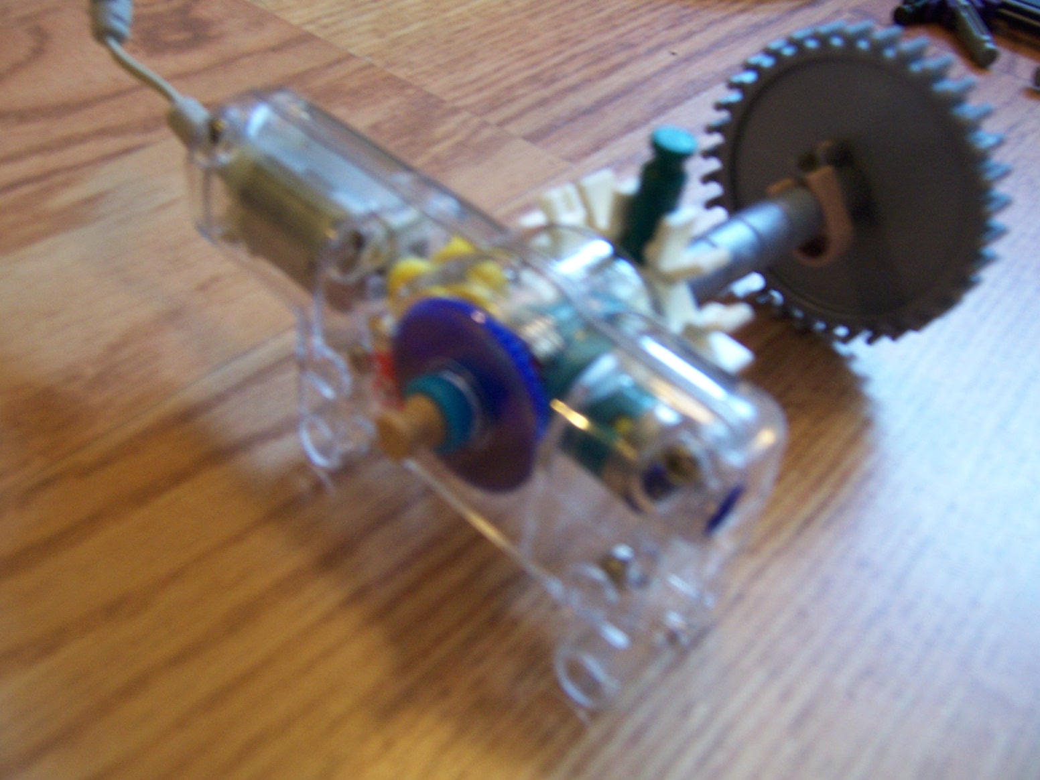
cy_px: 390
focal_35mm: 33
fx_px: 991
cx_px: 520
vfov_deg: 42.9
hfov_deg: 55.4
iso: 140
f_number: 3.4
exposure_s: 1/10
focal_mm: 5.5
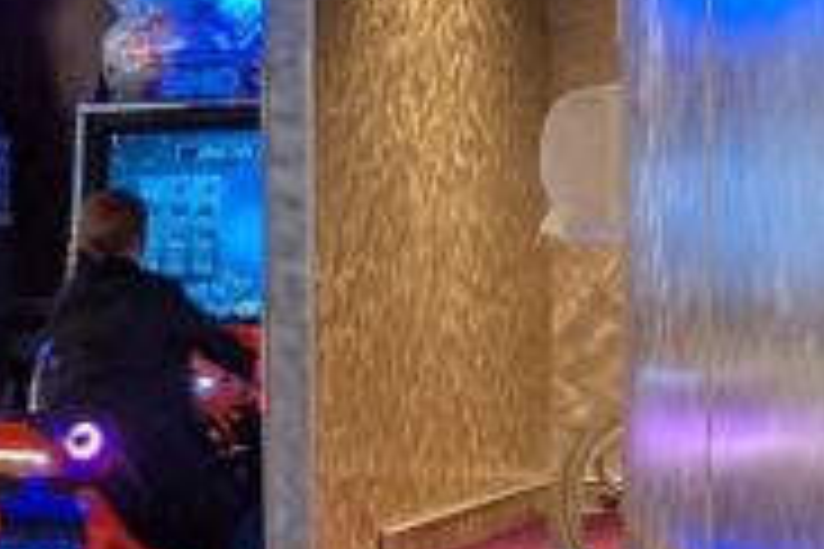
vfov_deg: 9.8
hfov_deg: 13.2
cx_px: -660
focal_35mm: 140
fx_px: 3204
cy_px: 396
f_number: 1.68
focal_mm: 6.9
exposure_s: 1/71.4
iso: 350
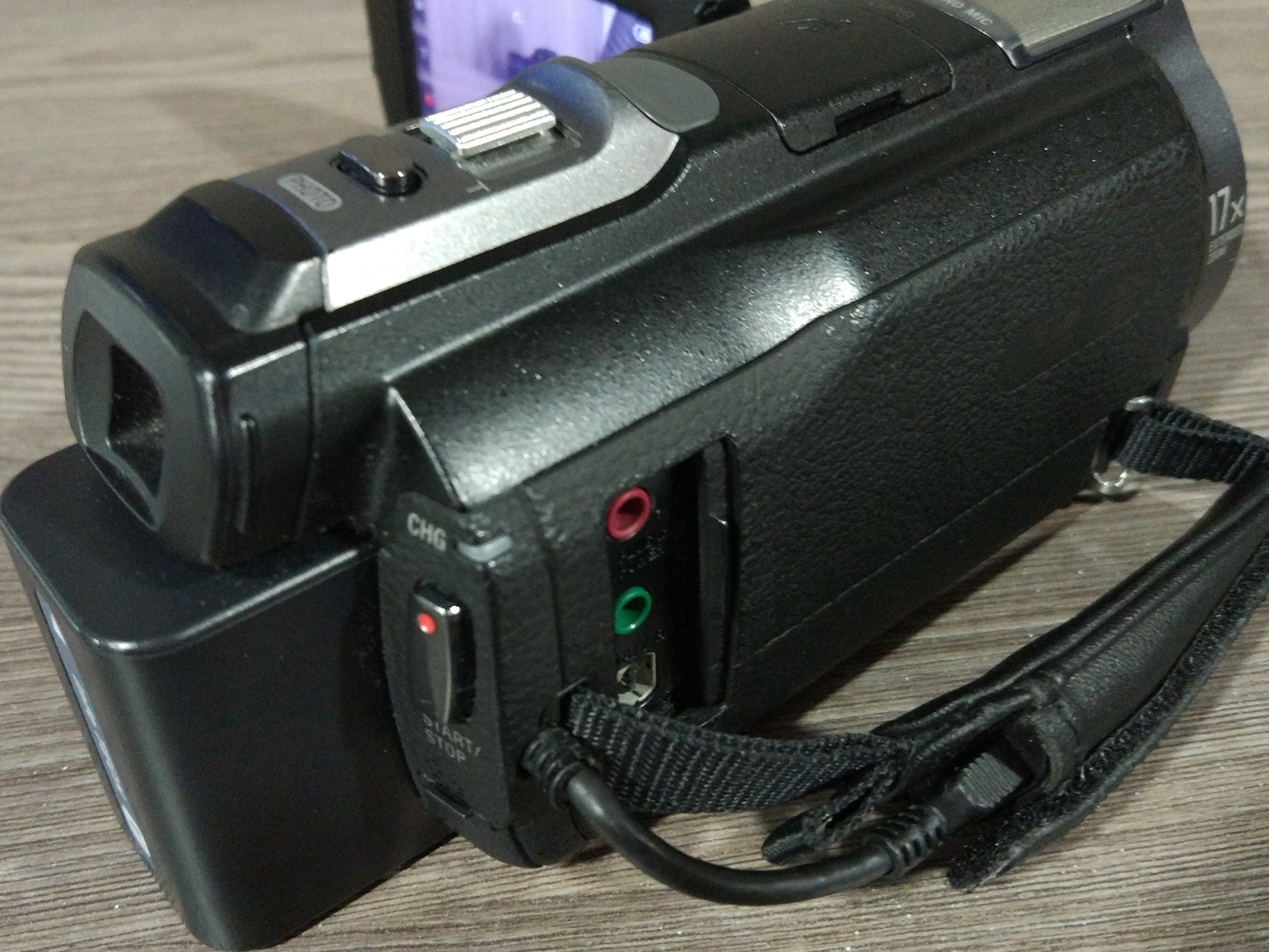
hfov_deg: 54.0
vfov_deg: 41.8
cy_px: 457
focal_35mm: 34
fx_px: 1247
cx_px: 625
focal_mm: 4.26
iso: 1379
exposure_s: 1/15
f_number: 2
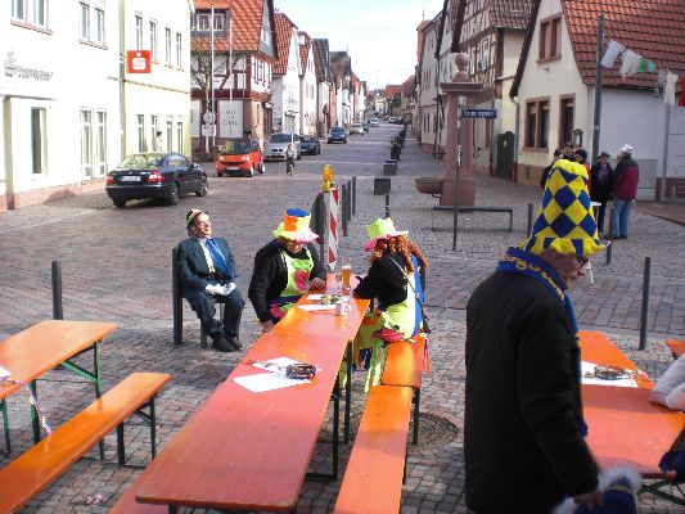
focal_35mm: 38
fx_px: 752
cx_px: 342
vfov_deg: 37.7
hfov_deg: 49.0
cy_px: 257
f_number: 3.1
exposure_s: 1/400
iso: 64
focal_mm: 6.3
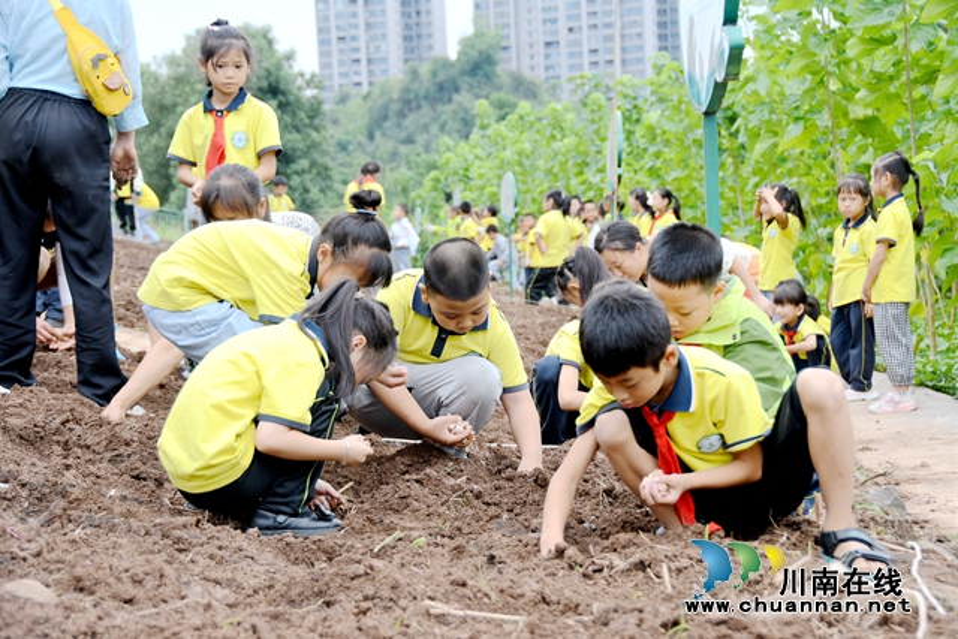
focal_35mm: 90
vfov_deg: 15.2
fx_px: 2395
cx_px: 479
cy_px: 320
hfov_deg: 22.6
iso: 400
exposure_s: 1/500
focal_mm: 60
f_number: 4.8
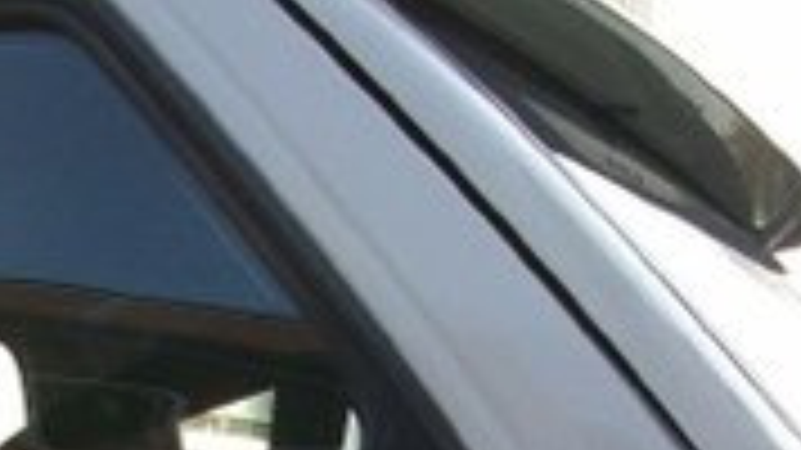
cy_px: 932
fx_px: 2824
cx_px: 243
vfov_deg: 8.6
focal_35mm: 133
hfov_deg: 16.1
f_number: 2.8
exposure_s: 1/214
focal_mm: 5.7
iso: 80
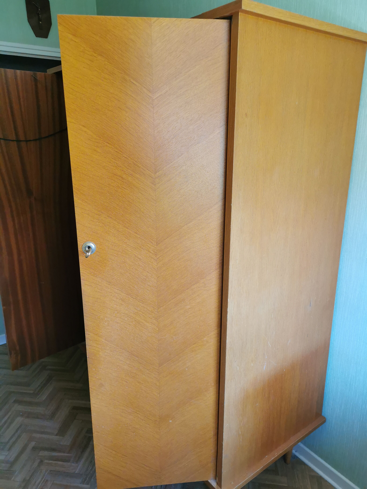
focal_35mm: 27
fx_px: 382
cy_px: 244
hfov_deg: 51.4
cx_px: 184
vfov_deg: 65.3
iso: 160
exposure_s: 1/100
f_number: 1.8
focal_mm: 5.58
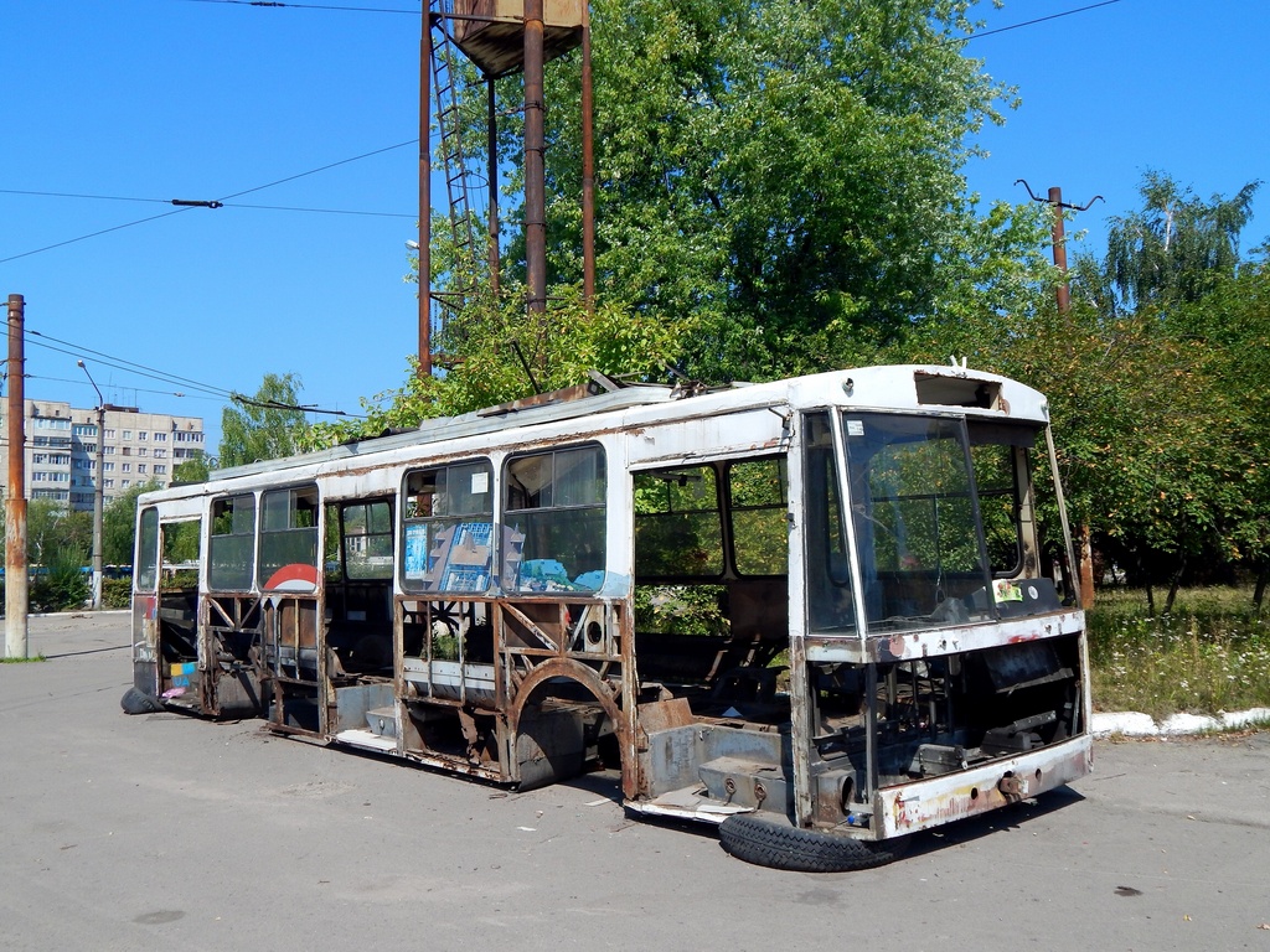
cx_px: 635
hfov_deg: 58.4
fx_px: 1137
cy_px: 476
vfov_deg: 45.4
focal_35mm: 31
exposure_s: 1/400
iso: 125
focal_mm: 5.6
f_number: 6.5
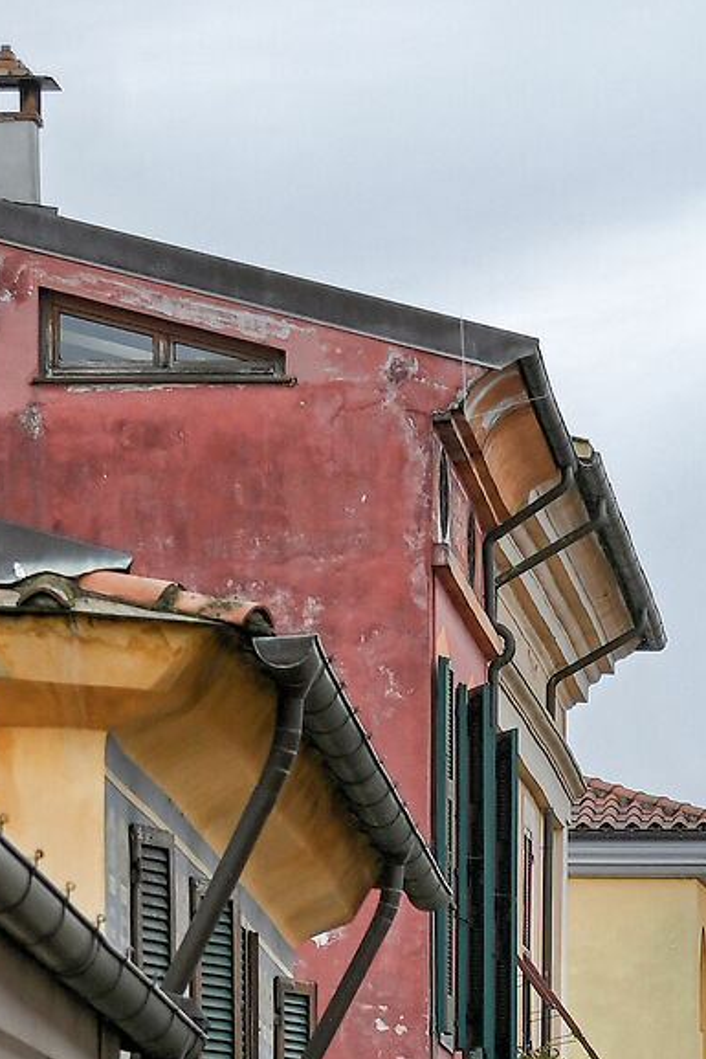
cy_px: 2105
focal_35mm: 312
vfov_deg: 6.4
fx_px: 9172
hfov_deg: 4.4
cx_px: 856
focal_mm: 50
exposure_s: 1/80
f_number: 4.5
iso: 140
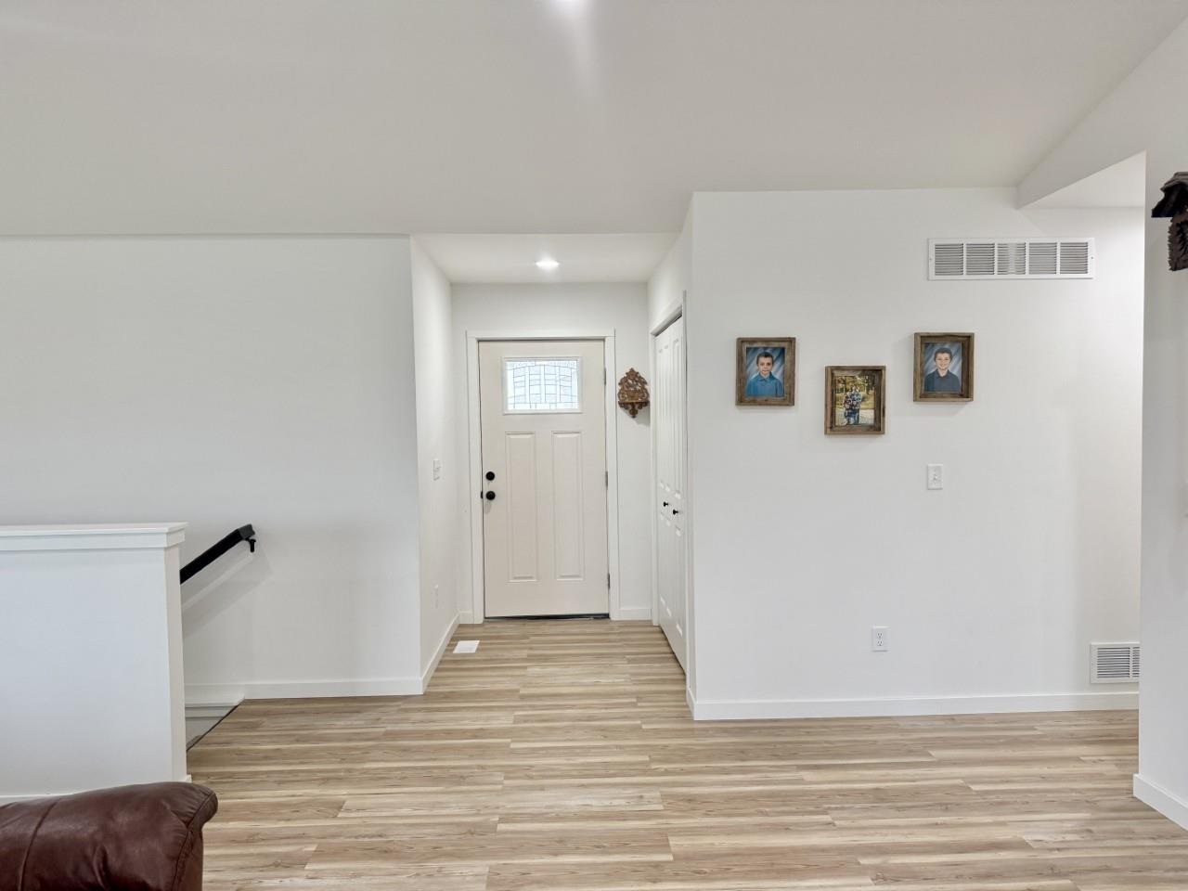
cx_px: 594
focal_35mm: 24
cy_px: 446
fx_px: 824
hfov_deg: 71.6
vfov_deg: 56.8
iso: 200
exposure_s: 1/180
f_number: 1.78
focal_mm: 6.76
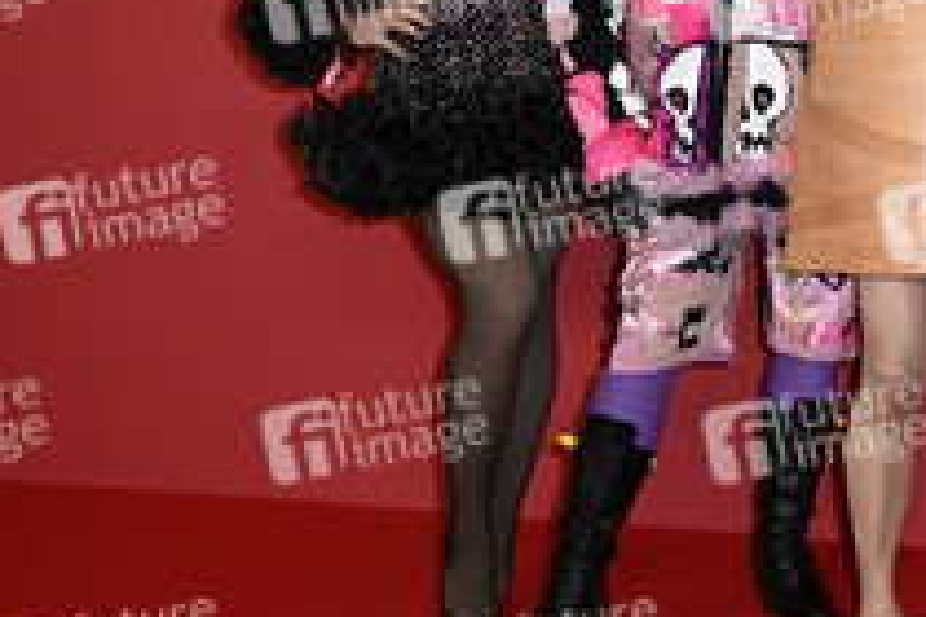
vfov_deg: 15.8
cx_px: 875
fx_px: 2212
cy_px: 101
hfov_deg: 22.9
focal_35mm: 86
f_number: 5.6
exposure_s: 1/200
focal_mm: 40
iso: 640
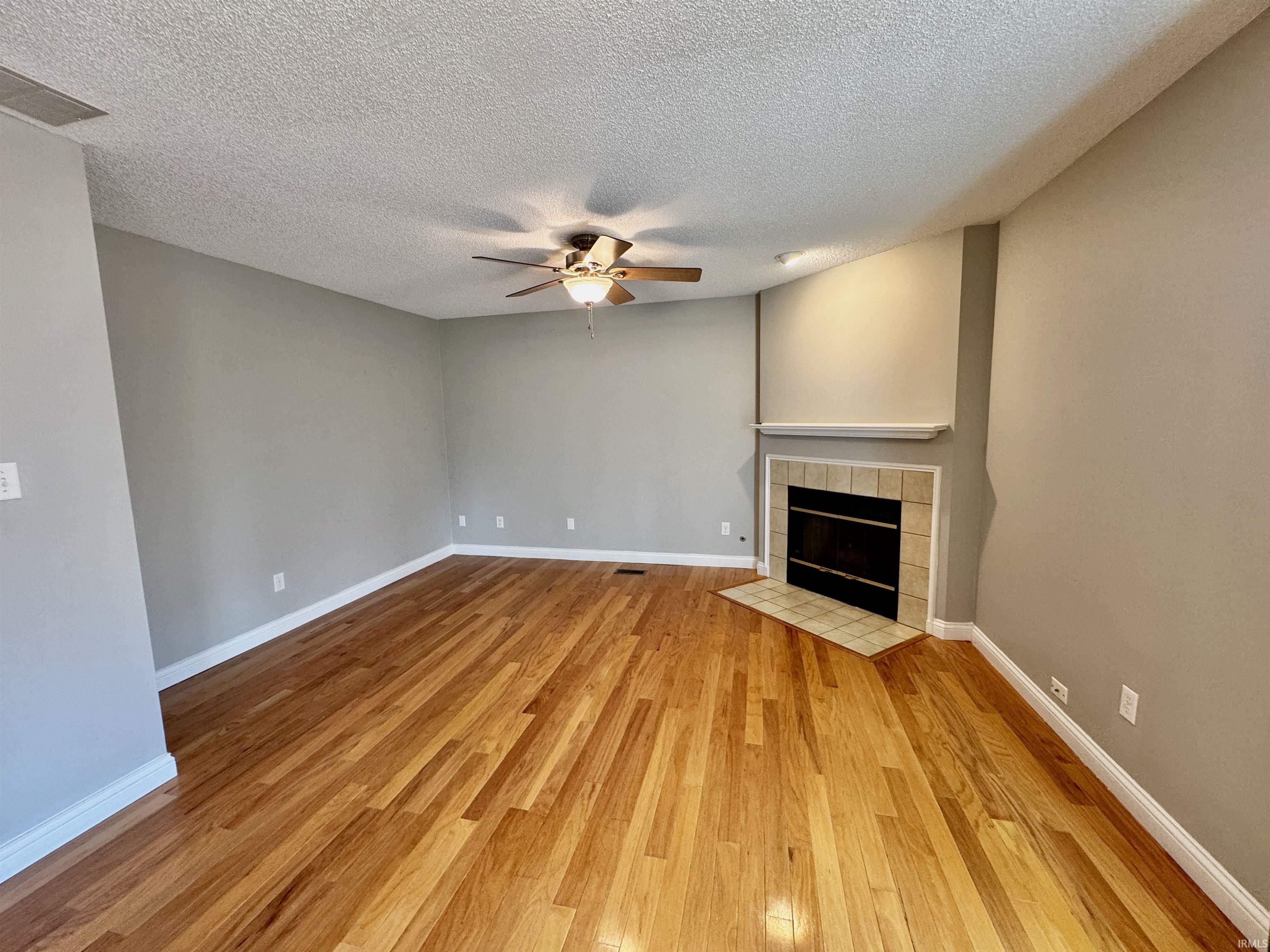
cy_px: 476
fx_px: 514
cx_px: 635
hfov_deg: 102.1
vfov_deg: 85.7
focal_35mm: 14
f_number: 2.2
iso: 160
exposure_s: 1/60
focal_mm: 2.22
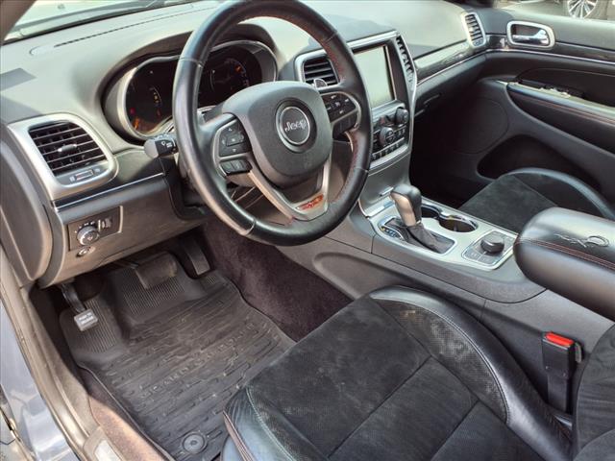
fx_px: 480
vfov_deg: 51.4
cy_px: 230
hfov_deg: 65.3
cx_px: 308
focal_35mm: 27
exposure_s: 1/161
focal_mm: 3.58
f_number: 1.9
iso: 40
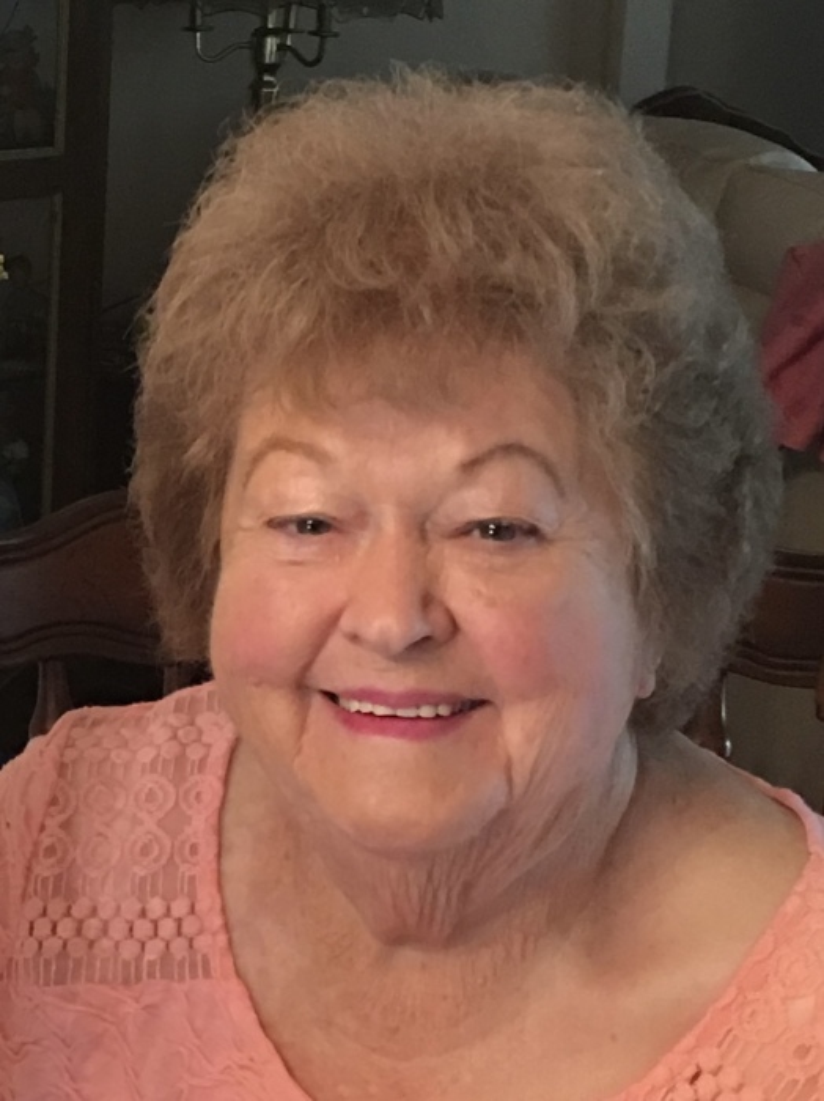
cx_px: 412
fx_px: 922
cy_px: 550
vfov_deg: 61.7
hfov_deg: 48.2
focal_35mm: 29
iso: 100
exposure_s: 1/8
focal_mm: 4.15
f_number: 2.2
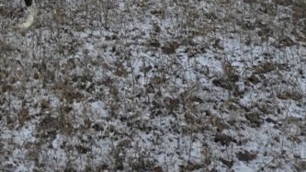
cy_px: -184
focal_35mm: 77
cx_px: 8
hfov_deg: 26.2
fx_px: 625
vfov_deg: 13.3
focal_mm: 5.4
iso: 50
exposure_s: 1/2921
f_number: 1.8
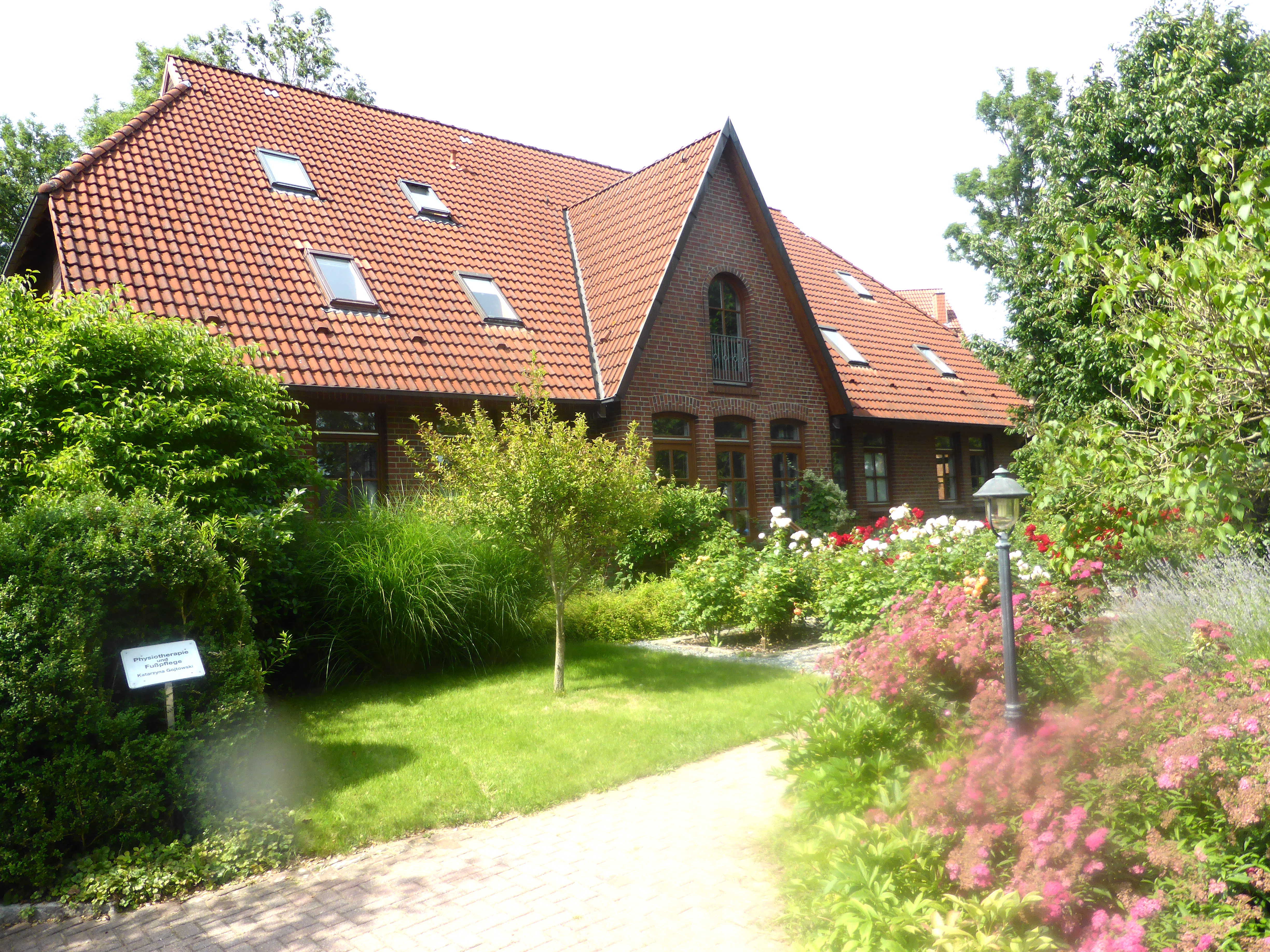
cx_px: 635
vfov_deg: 54.9
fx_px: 917
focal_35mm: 25
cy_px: 476
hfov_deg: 69.4
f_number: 3.3
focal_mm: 4.3
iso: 100
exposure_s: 1/400
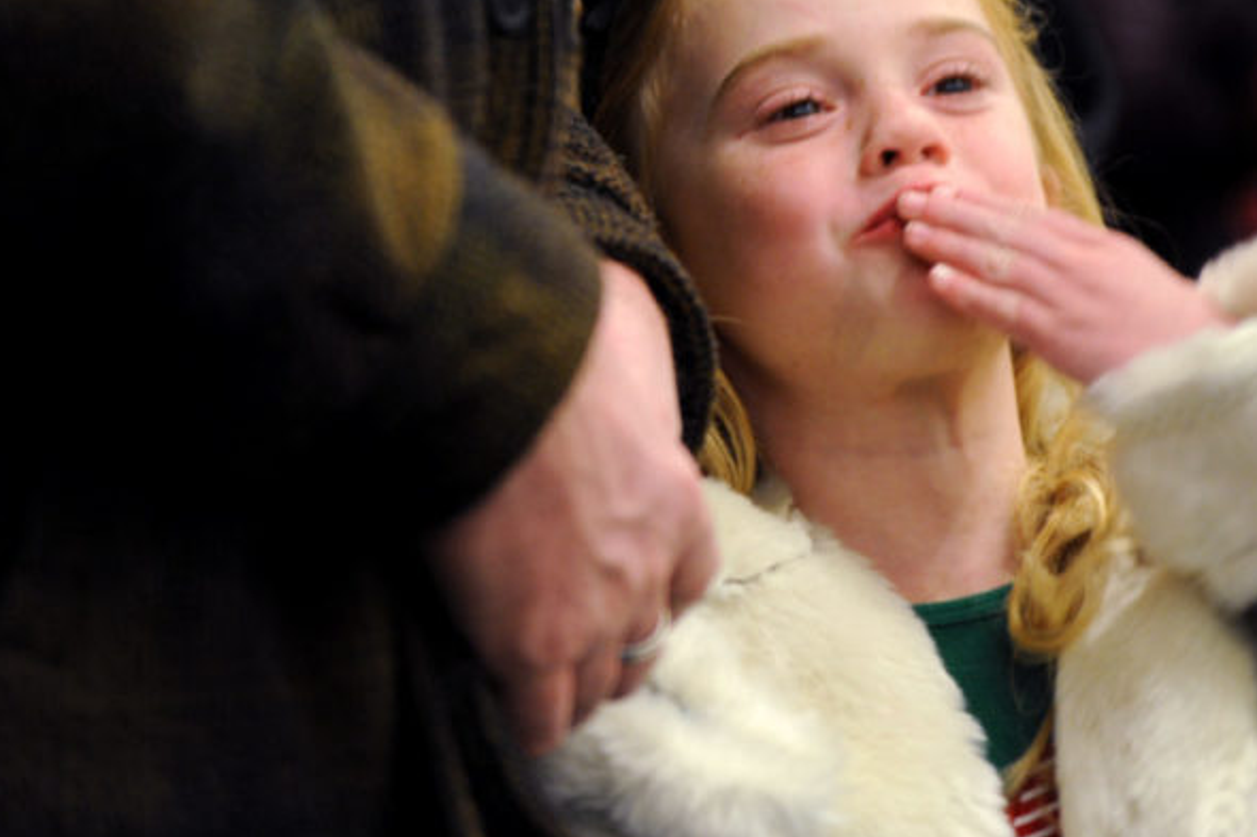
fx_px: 12112
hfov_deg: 5.9
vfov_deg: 4.0
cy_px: 175
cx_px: 810
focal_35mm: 347
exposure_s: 1/50
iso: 1600
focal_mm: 200
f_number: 2.8
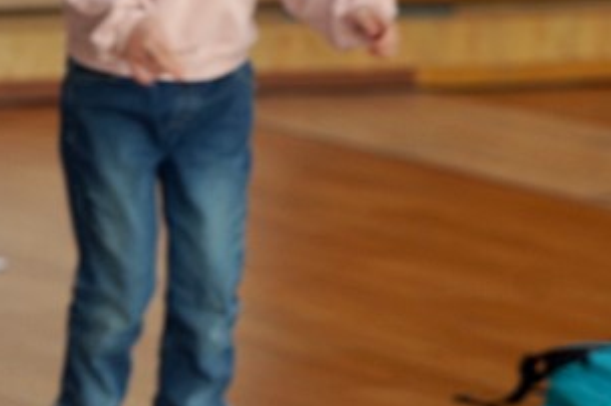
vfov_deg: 4.2
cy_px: -80
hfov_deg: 6.2
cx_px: -169
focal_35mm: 329
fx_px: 5578
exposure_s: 1/160
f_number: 4
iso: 640
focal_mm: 111
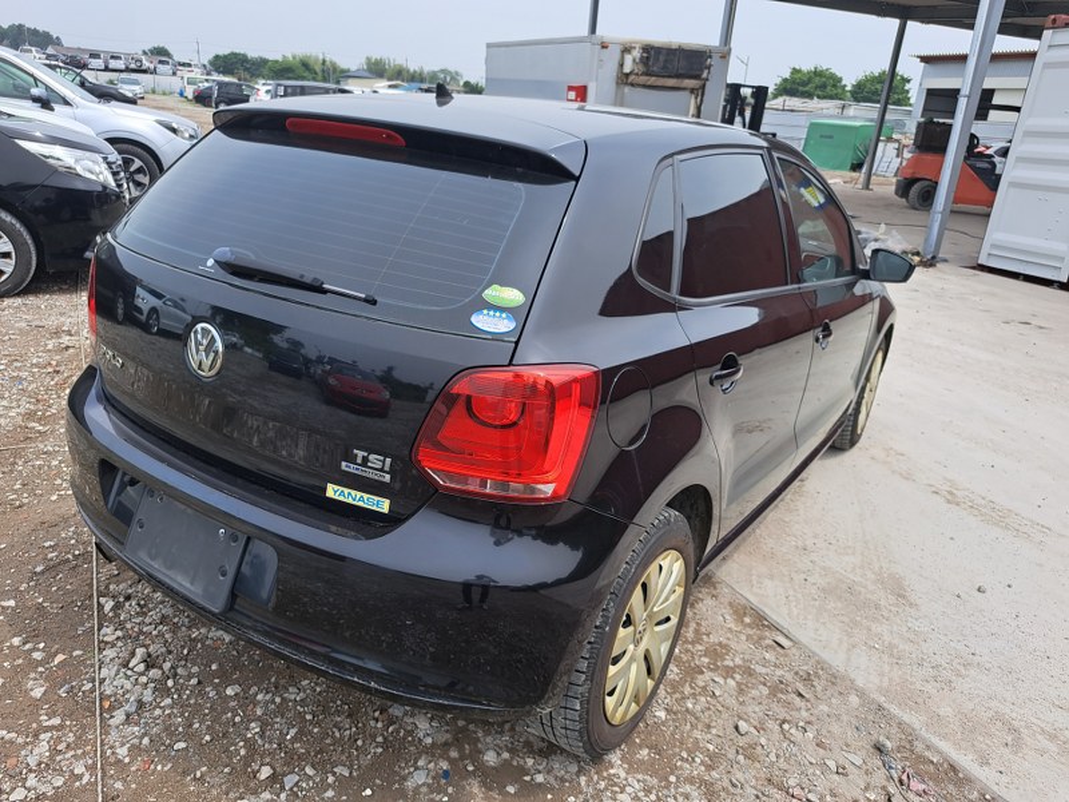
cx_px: 534
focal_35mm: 24
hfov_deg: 71.6
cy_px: 401
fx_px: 741
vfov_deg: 56.8
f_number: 1.8
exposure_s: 1/858
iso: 50
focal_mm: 5.23
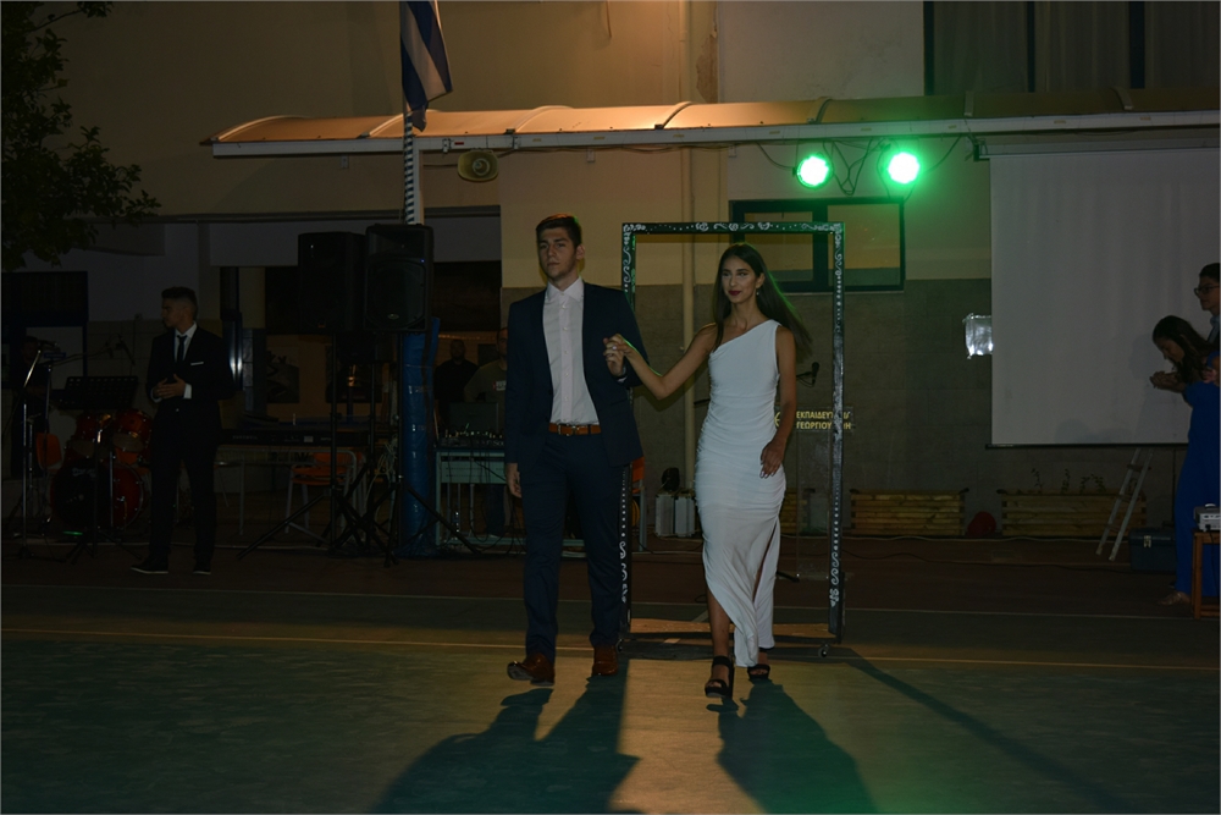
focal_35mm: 57
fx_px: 1933
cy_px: 408
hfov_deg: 35.0
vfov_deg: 23.8
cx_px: 610
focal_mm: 38
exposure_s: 1/80
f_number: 4.8
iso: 400
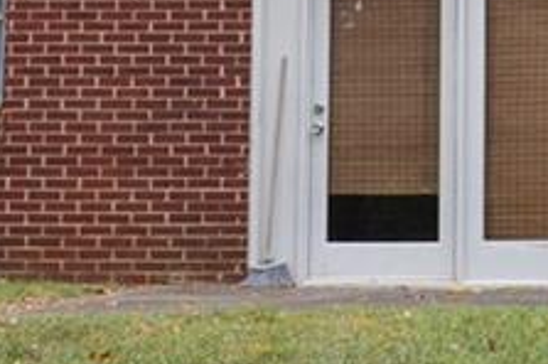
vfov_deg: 7.5
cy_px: -226
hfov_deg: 11.2
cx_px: 732
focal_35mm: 179
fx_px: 2721
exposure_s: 1/125
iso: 400
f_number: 9
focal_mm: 26
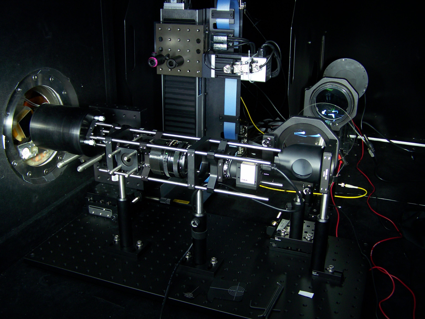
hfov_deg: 49.0
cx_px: 212
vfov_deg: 37.7
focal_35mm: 38
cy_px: 160
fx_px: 467
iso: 64
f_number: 2.8
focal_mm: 6.3
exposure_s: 5
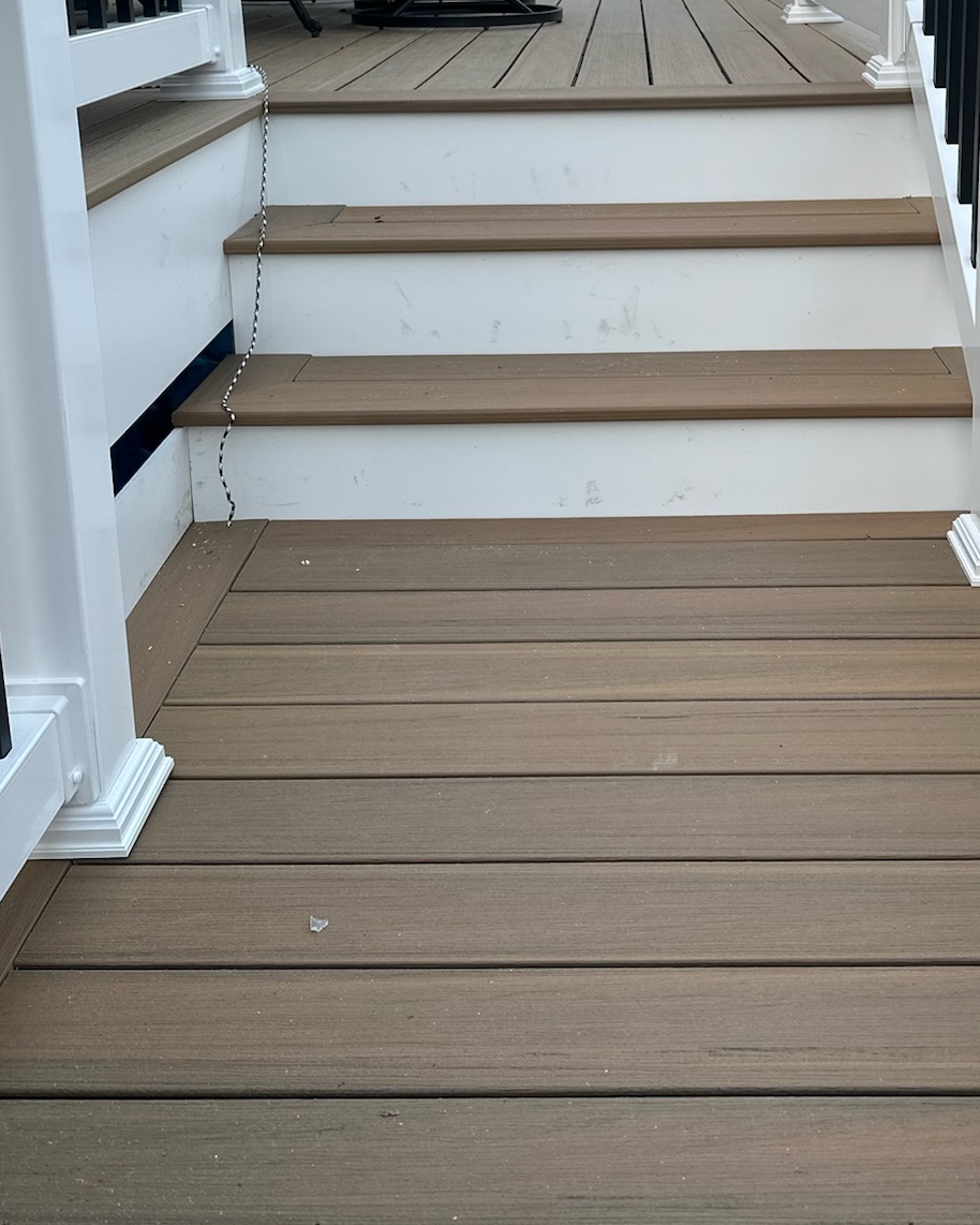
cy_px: 247
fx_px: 1522
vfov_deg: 41.9
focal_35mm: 42
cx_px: 620
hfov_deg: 35.5
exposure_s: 1/192
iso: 64
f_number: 1.78
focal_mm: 6.86
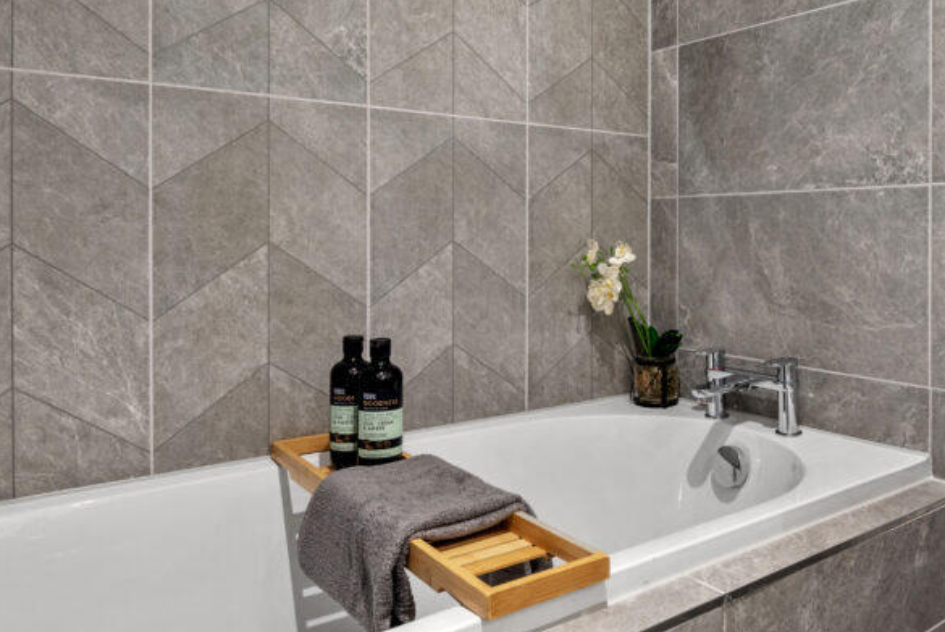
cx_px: 614
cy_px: 236
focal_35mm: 28
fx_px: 736
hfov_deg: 64.1
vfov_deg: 46.1
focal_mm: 16
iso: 250
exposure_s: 1/2
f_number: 9
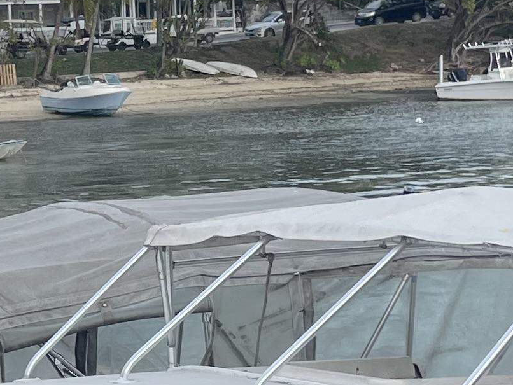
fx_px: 1927
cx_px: 169
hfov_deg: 15.1
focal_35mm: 130
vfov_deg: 11.4
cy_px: 169
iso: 50
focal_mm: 4.2
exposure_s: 1/2132
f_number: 1.6
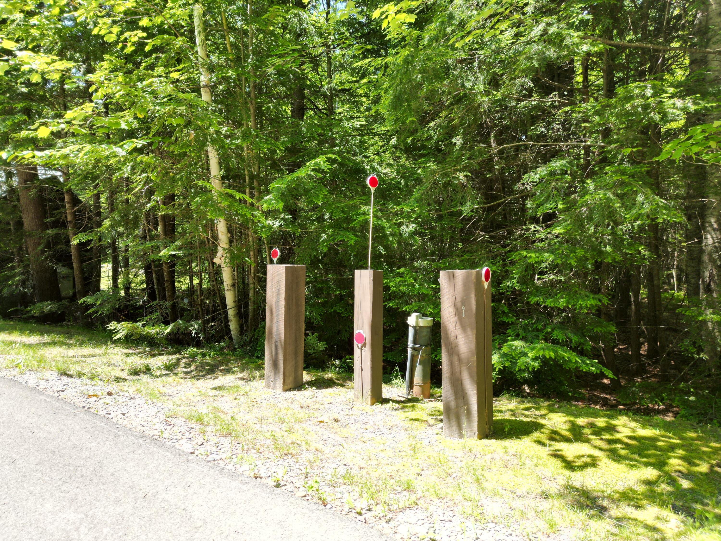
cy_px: 270
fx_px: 500
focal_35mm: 24
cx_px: 360
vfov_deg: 56.8
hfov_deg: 71.6
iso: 100
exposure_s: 1/640
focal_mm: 6.72
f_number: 1.7
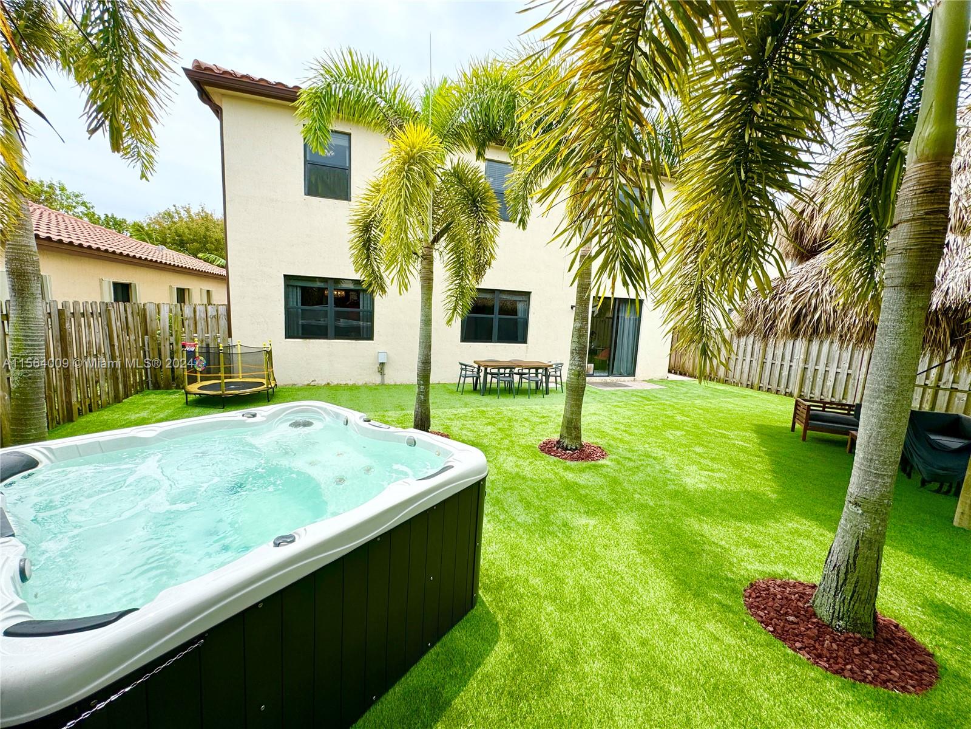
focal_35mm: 14
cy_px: 364
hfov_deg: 102.1
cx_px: 486
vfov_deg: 85.7
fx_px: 393
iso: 40
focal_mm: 2.22
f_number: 2.2
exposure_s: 1/1094
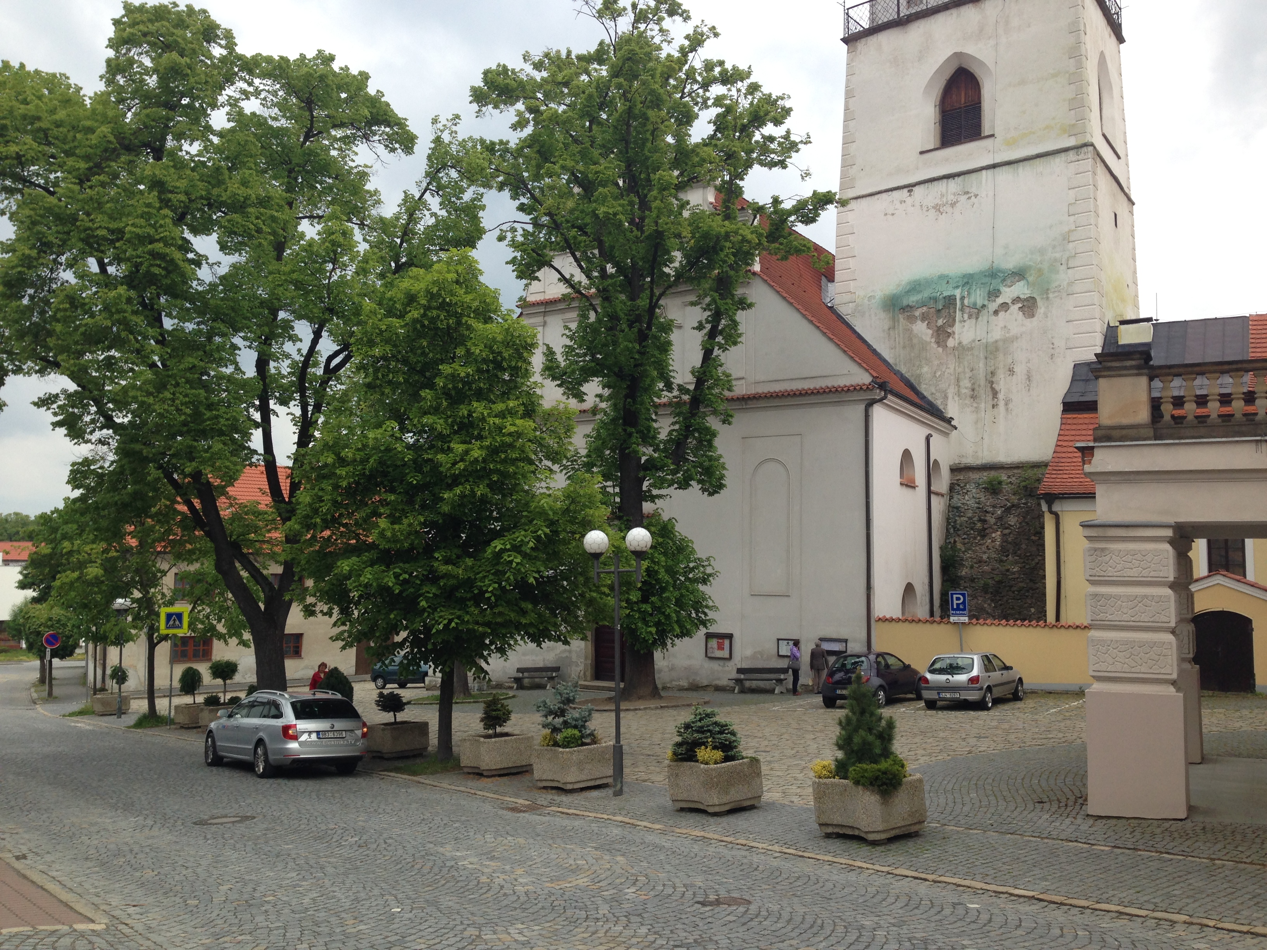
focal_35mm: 33
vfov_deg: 42.9
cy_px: 475
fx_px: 1208
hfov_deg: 55.4
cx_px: 634
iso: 50
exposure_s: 1/753
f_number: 2.4
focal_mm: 4.12
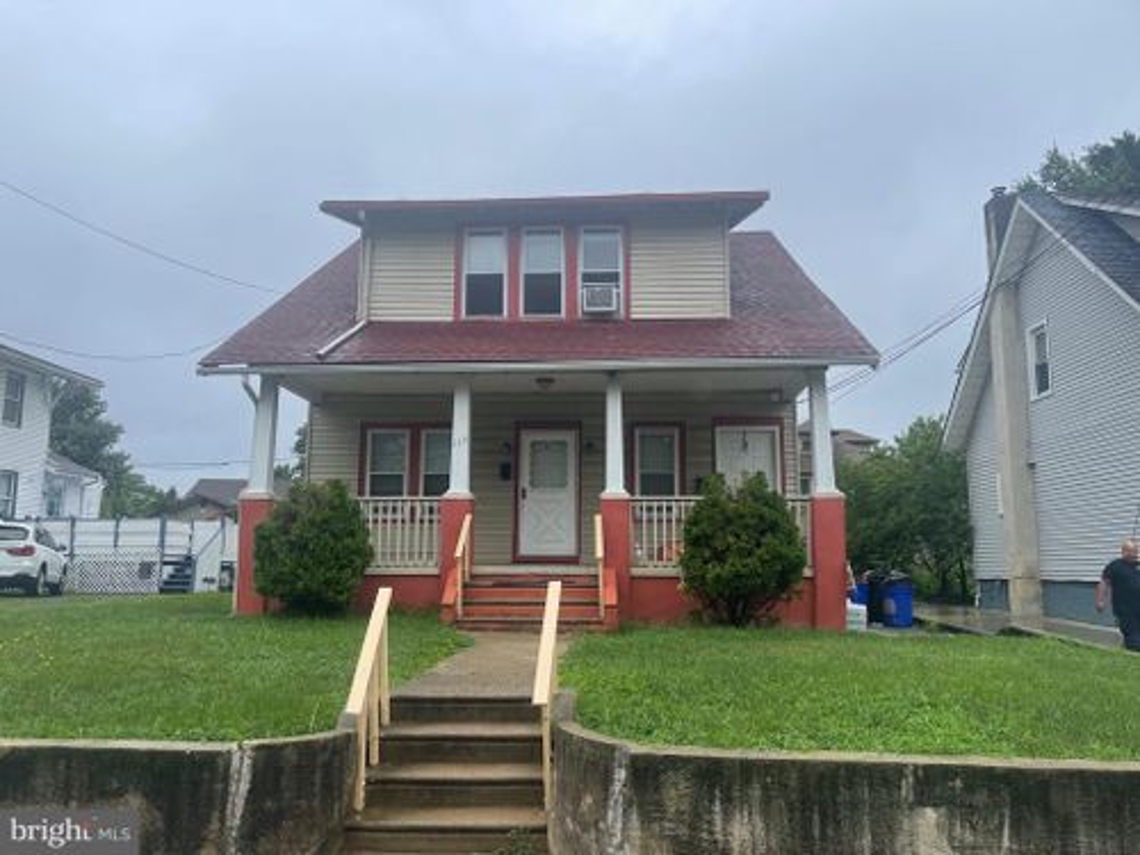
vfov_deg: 54.9
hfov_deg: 69.4
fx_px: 823
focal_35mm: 25
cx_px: 570
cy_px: 428
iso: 32
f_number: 1.6
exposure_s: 1/2247
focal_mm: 5.1
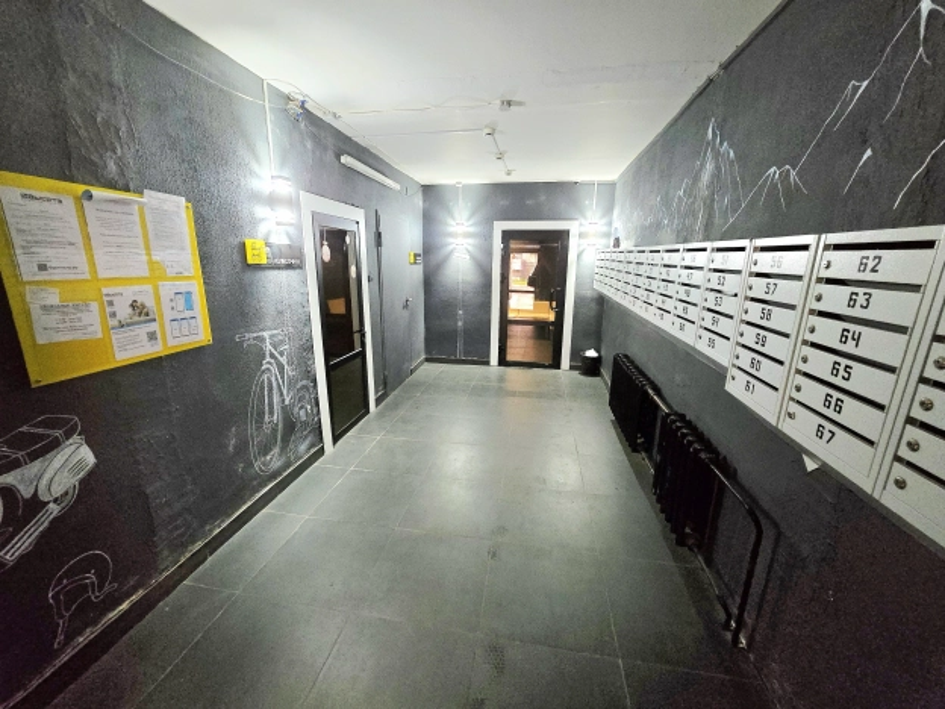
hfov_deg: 106.2
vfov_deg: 89.9
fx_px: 355
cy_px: 354
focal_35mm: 13
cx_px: 472
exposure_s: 1/40
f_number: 2.2
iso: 1250
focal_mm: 2.2
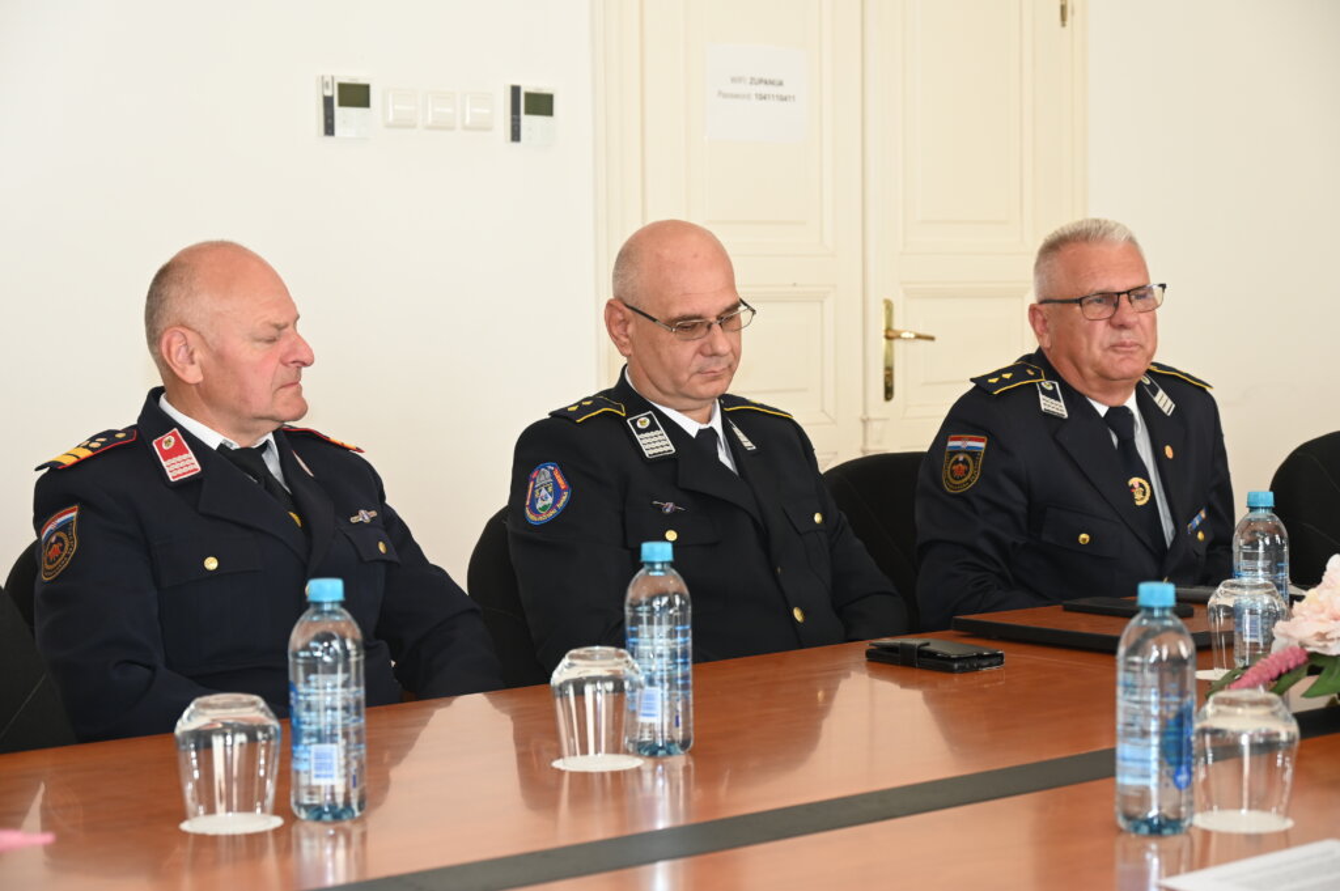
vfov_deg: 19.7
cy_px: 446
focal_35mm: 69
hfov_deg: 29.3
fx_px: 2566
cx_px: 670
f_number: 6
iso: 720
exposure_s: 1/80
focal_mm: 69
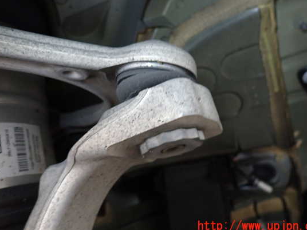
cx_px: 155
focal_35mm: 28
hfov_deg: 63.4
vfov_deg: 49.7
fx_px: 248
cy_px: 105
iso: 320
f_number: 2
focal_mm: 4.5
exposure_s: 1/30
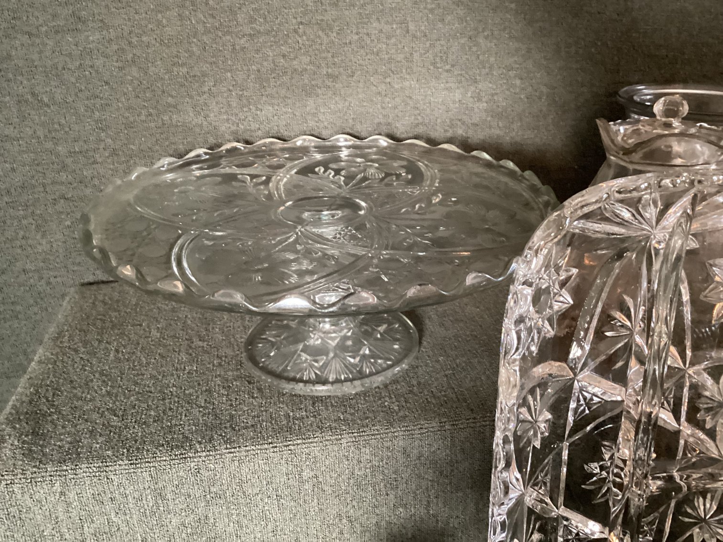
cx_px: 362
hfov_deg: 58.3
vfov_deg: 45.4
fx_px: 648
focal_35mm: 31
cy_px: 271
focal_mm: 3.3
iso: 640
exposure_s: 1/25
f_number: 2.4
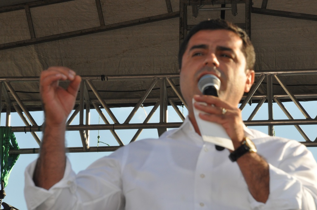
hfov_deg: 10.2
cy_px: 105
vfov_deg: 6.8
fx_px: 1781
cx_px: 158
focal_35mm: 202
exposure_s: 1/200
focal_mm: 135
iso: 1000
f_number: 20
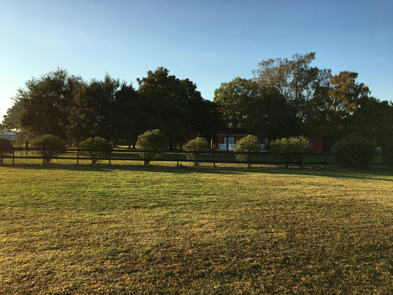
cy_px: 148
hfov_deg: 61.7
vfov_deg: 48.2
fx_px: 329
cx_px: 196
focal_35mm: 29
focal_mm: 4.15
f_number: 2.2
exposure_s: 1/999
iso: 25
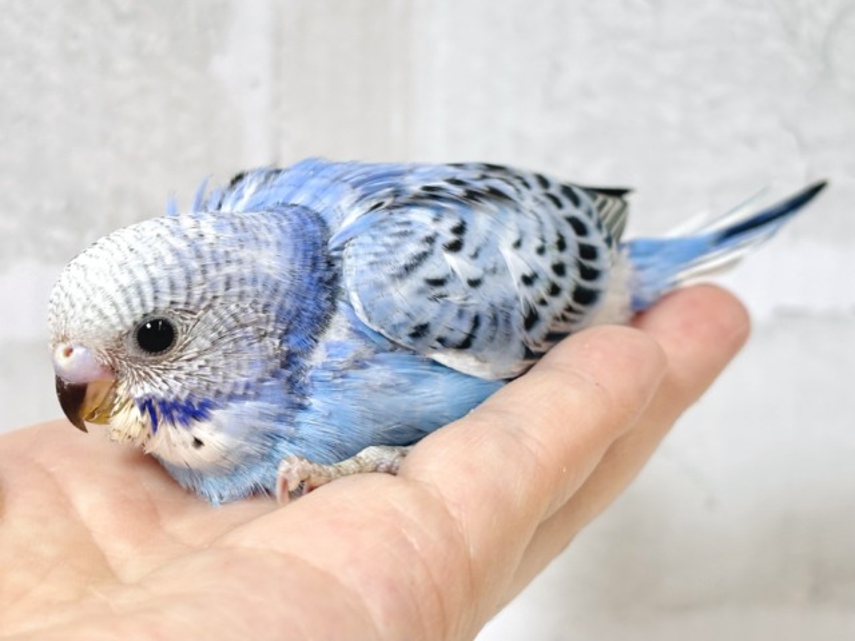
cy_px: 320
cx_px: 428
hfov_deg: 36.8
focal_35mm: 52
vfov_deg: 28.0
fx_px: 1284
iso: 32
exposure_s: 1/50
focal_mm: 5.96
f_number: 1.6
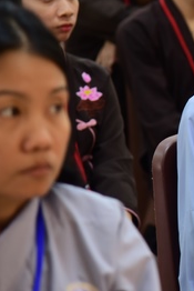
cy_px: 59
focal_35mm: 298
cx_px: 320
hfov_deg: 4.6
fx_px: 2405
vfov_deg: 6.9
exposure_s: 1/25
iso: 1000
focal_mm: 120
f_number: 4
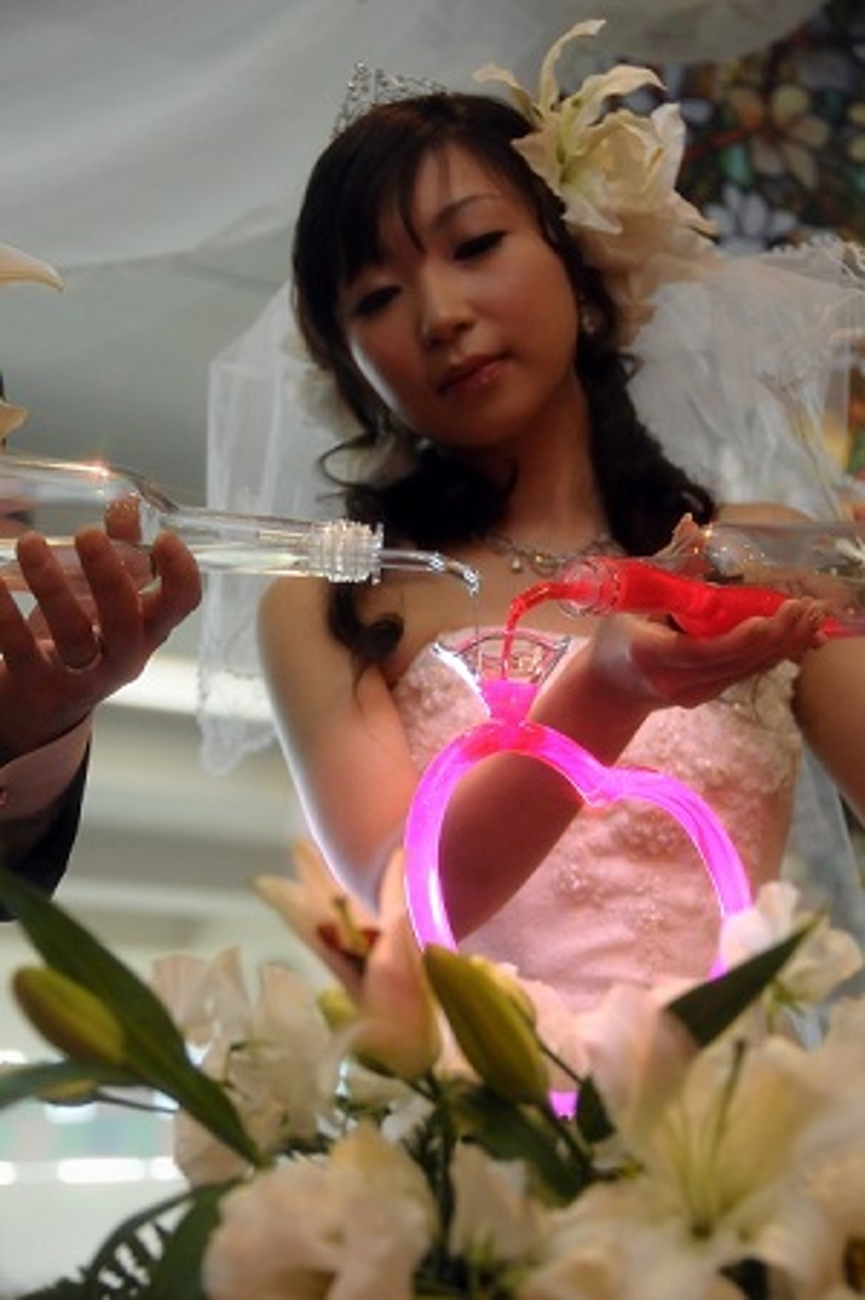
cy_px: 650
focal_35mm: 90
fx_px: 3248
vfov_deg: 22.6
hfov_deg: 15.2
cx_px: 432
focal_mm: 60
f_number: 4.8
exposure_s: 1/40
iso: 800
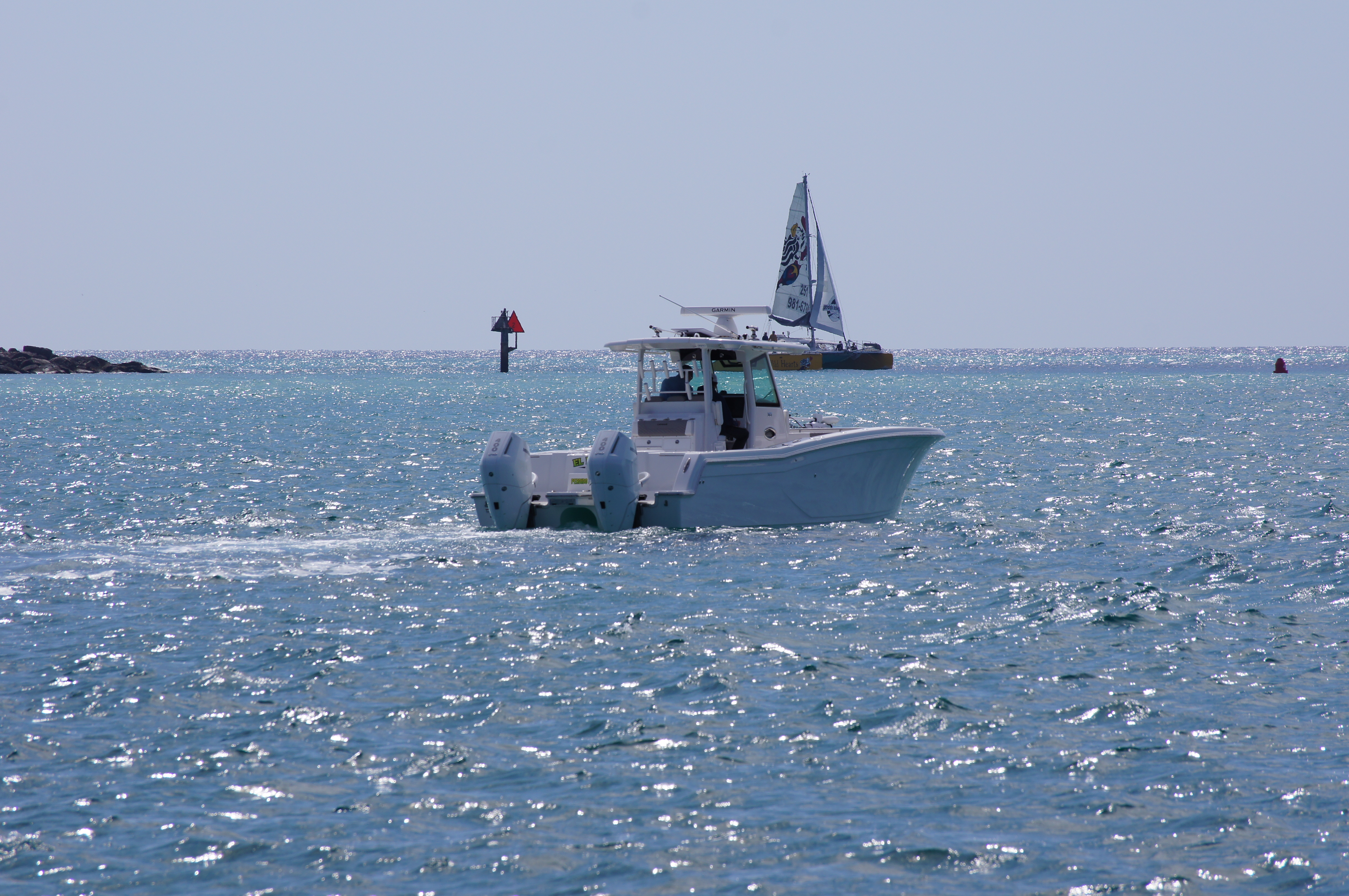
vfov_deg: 4.6
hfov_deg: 6.9
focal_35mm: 300
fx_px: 11230
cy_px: 448
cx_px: 674
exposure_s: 1/400
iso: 100
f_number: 10
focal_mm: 200
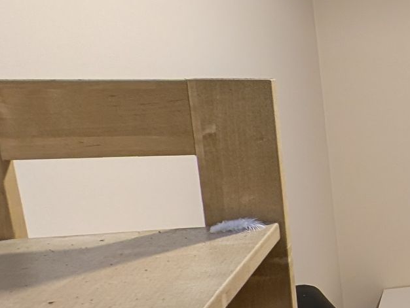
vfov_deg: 31.6
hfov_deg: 28.2
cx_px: 607
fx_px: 545
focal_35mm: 46
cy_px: 167
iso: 167
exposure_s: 1/25
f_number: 1.95
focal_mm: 2.23
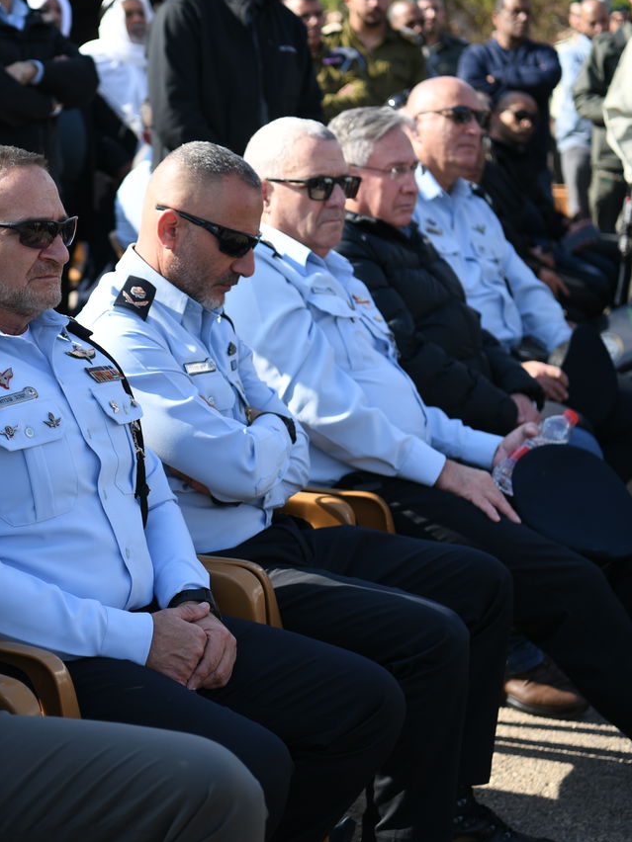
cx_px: 74
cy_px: 406
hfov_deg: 18.4
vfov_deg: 24.7
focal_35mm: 79
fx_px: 1923
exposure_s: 1/800
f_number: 3.2
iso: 125
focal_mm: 50
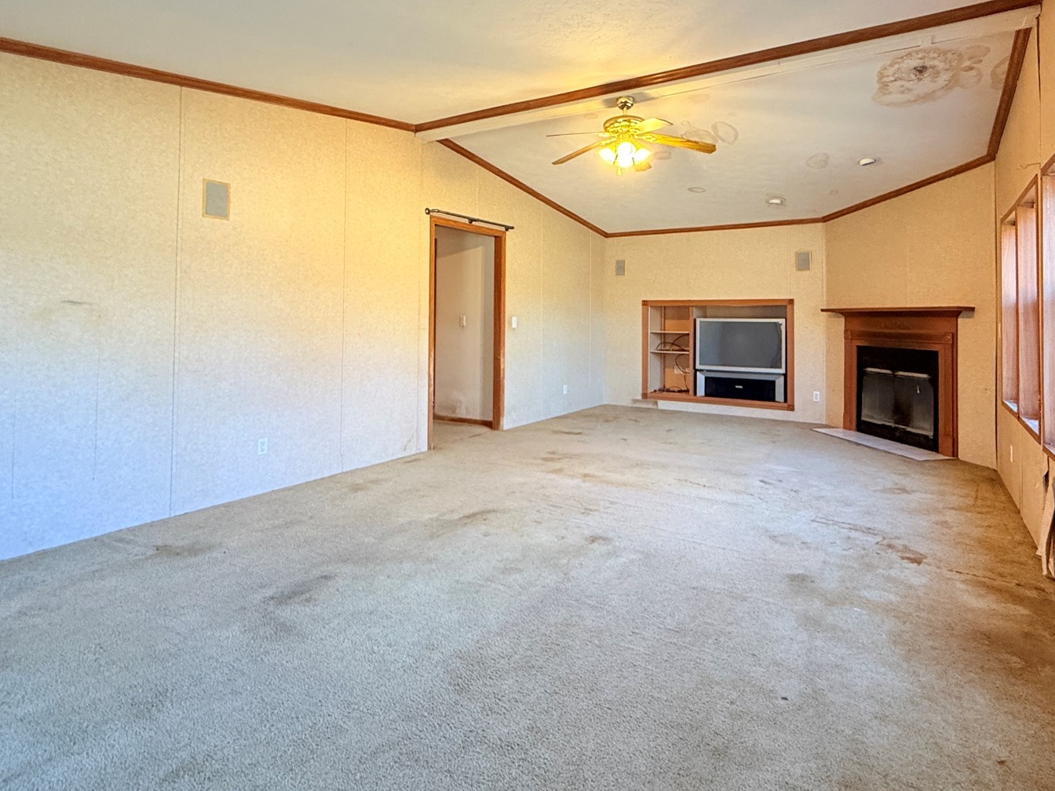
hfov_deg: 81.7
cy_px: 307
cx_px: 556
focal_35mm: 20
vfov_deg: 65.2
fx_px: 610
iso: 320
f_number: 2.2
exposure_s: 1/120
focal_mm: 2.22
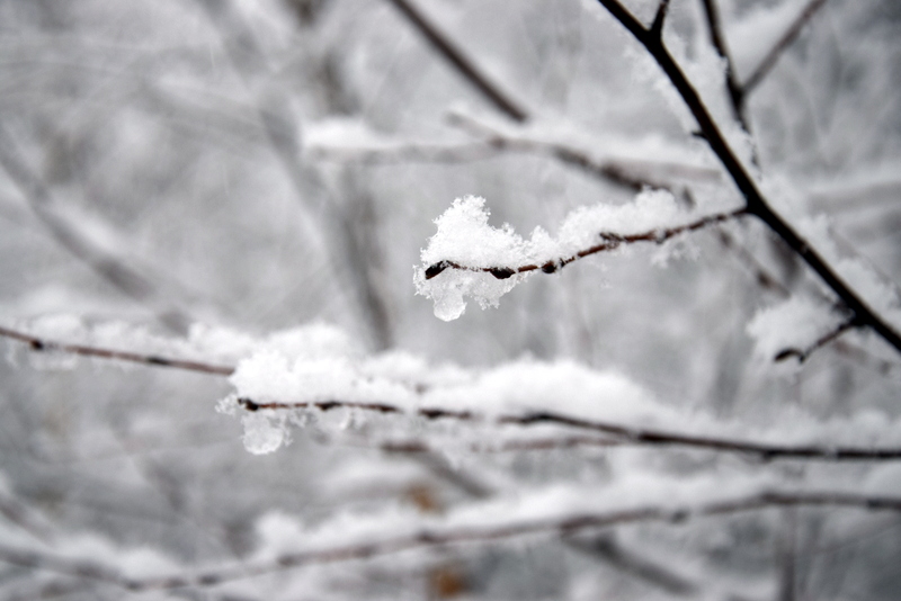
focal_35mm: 93
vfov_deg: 14.7
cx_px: 450
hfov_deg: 21.9
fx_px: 2328
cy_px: 300
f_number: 6.3
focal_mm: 62
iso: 400
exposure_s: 1/125
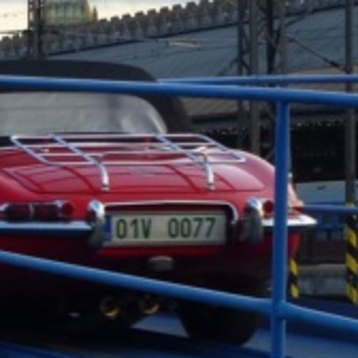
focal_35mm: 298
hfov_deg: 5.9
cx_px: 19
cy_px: 255
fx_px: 3487
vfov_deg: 5.9
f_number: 5.1
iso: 160
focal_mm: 20.2
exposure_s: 1/80
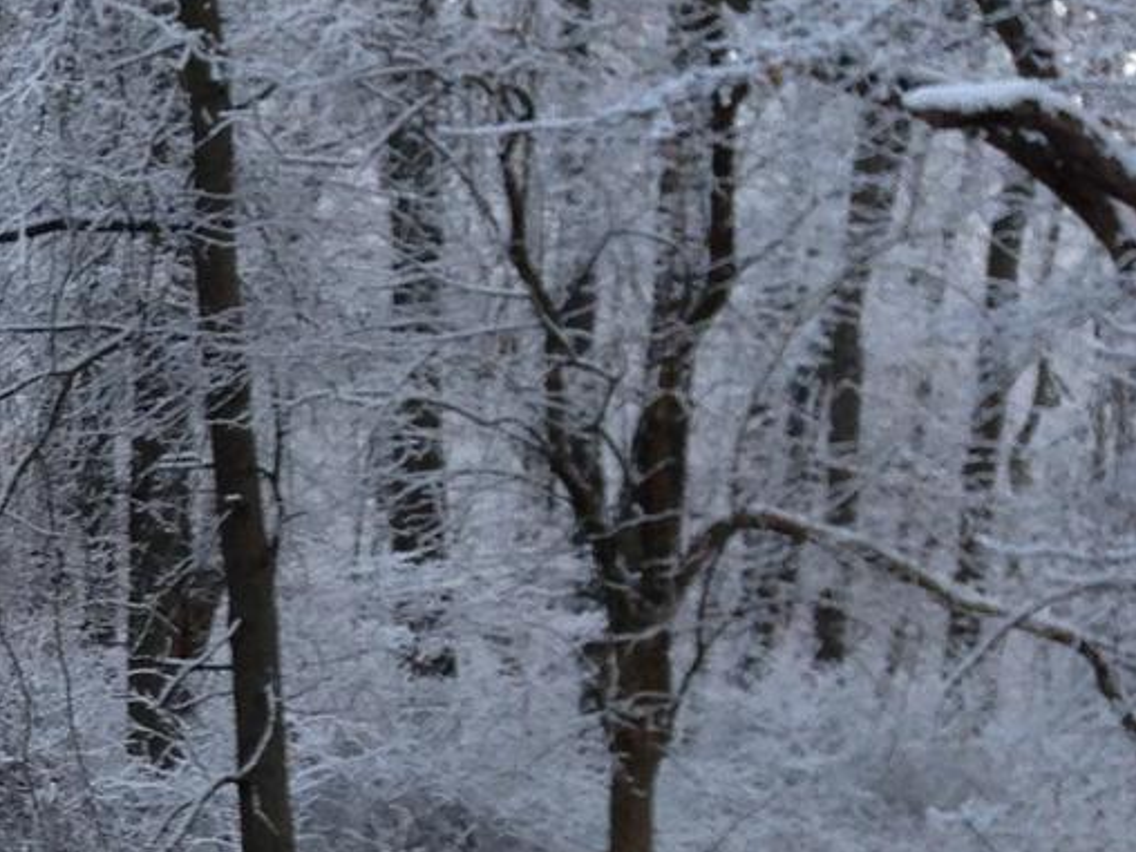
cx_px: -1042
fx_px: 4365
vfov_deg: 11.0
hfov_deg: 13.1
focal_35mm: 133
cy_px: 908
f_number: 2.4
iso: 64
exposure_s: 1/60
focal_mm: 4.13
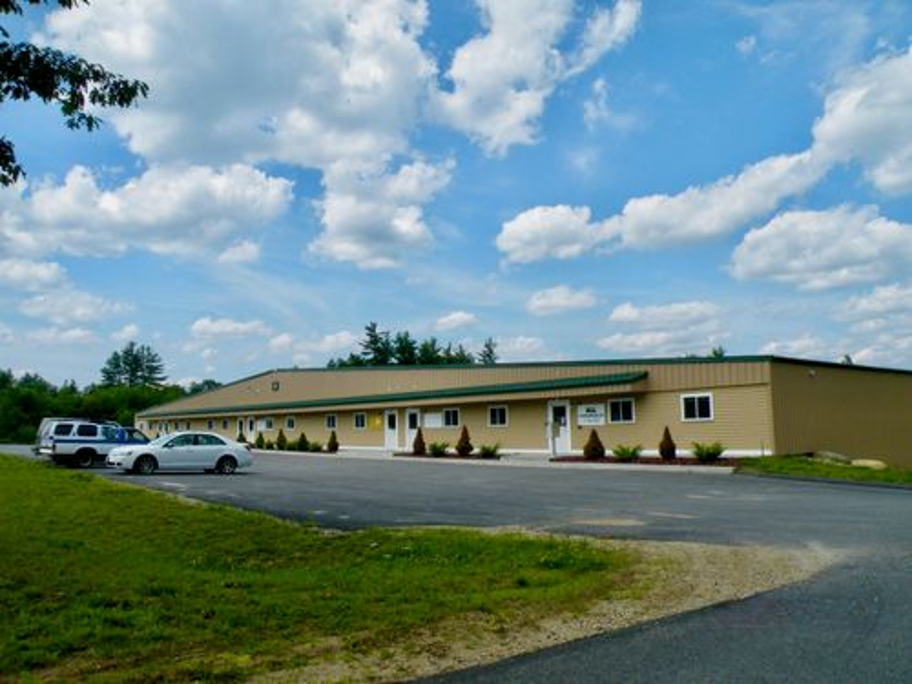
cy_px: 342
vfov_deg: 51.4
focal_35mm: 27
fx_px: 711
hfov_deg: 65.3
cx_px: 456
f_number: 7.1
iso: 64
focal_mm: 4.7
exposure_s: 1/293
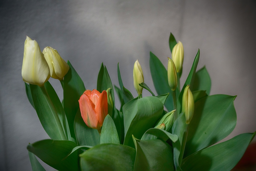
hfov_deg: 41.1
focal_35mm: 48
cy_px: 86
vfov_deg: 28.1
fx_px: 341
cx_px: 128
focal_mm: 48
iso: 3200
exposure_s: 1/40
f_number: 3.5
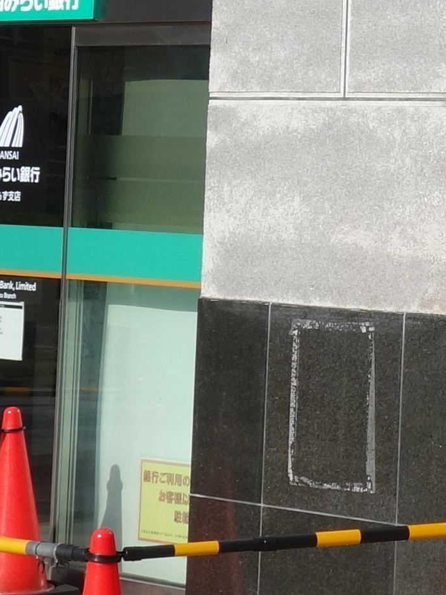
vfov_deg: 11.1
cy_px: -37
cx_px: 721
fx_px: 3024
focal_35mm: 176
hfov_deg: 8.2
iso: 125
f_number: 5.6
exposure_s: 1/640
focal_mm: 11.6
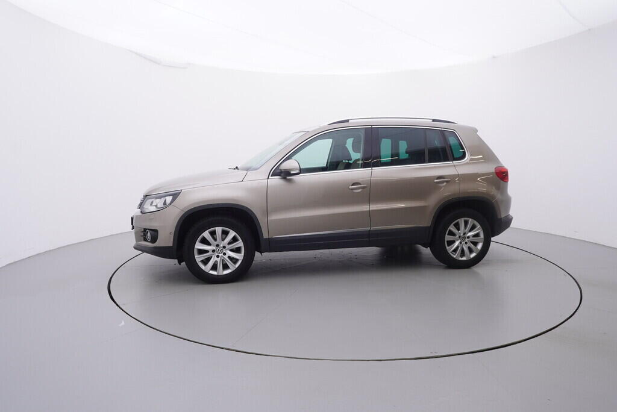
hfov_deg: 77.3
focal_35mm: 22
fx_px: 386
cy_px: 206
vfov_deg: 56.2
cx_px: 308
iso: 200
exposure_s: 1/80
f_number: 5
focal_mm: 15
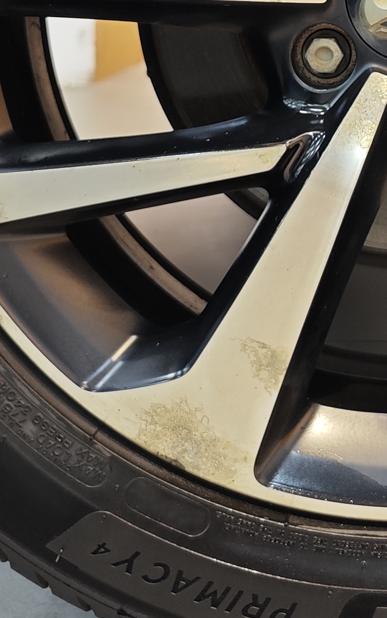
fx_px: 1366
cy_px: -9
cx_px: 420
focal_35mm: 81
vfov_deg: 24.3
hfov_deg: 15.7
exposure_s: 1/50
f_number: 1.9
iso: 200
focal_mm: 8.7
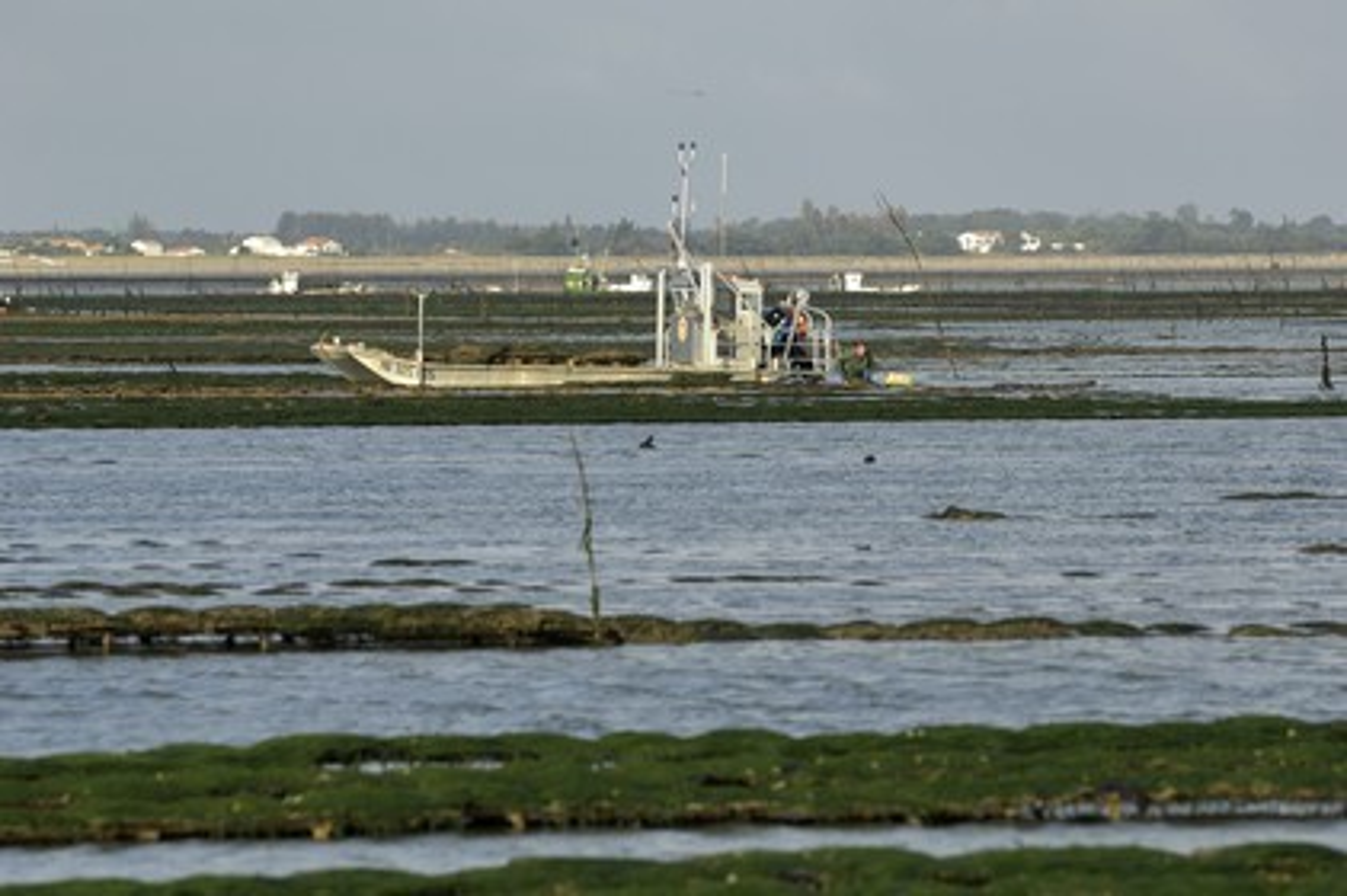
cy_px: 448
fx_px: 11216
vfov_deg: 4.6
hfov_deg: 6.9
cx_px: 674
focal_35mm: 300
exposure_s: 1/400
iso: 100
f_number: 5
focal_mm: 200
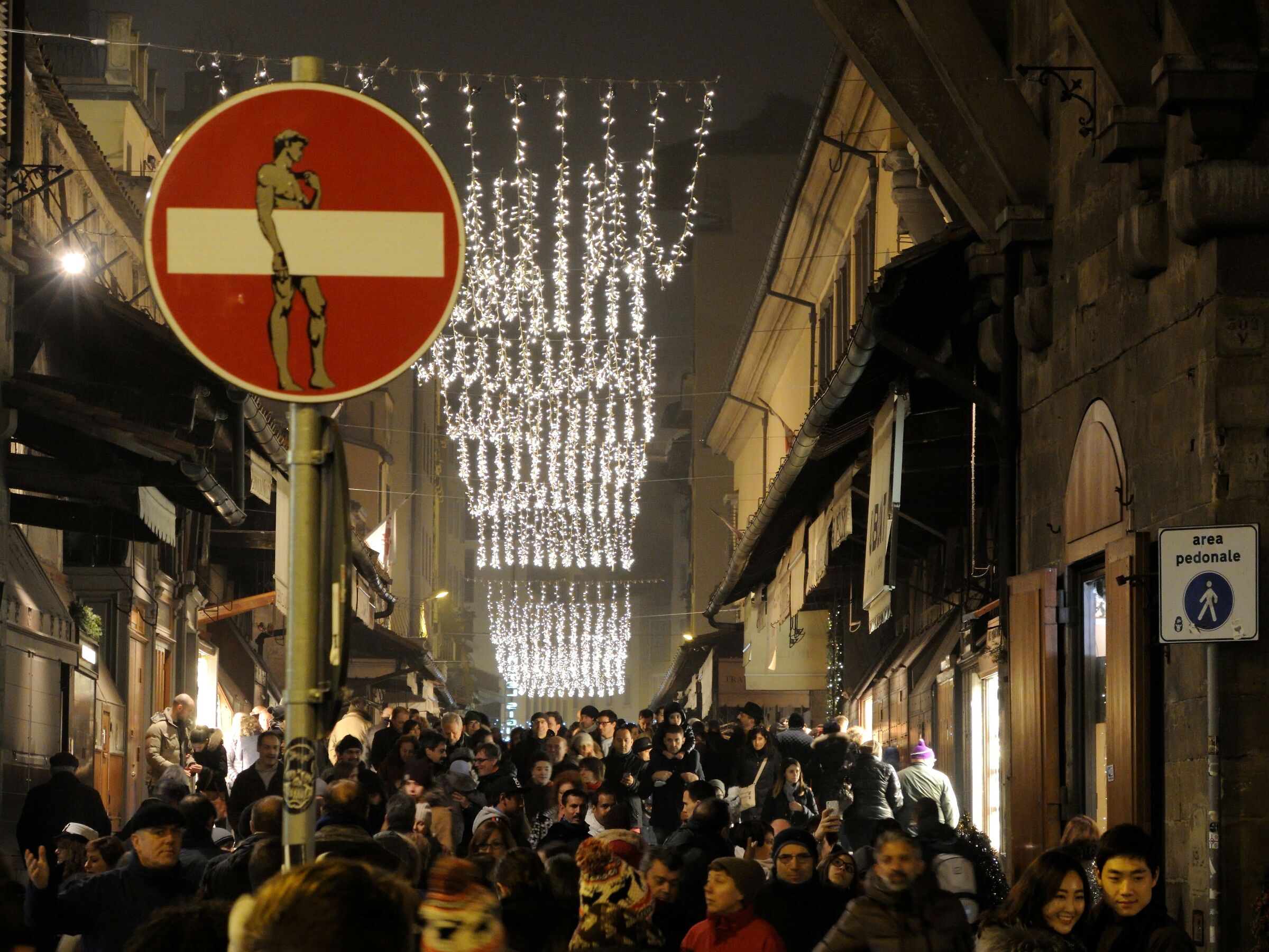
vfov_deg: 11.0
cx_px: 634
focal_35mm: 135
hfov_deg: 14.6
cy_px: 476
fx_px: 4949
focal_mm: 28.4
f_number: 3.5
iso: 720
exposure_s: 1/15
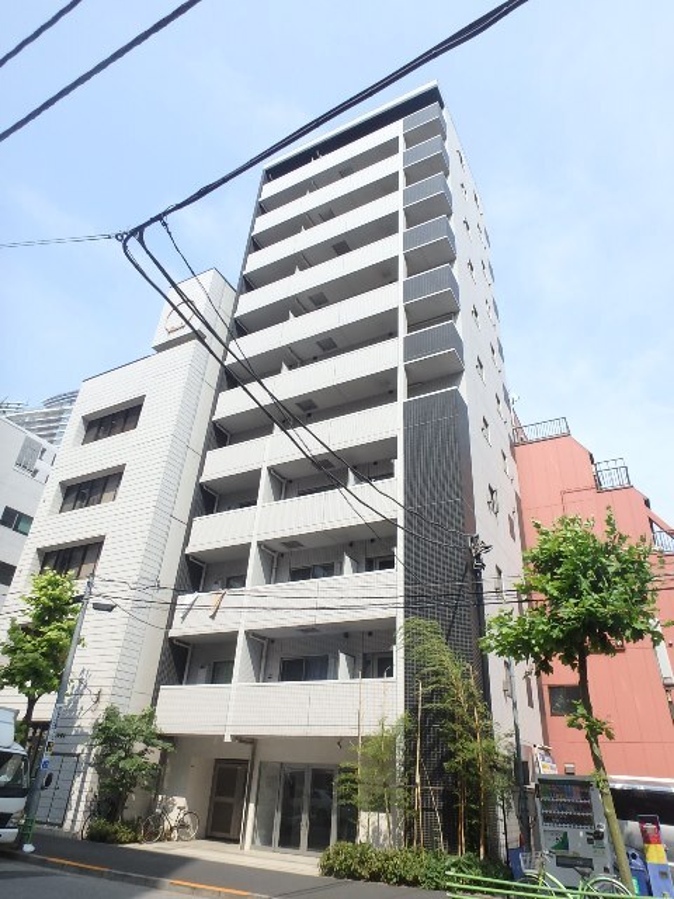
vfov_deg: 79.0
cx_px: 337
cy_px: 450
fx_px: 545
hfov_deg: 63.4
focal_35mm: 21
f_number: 3.5
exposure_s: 1/800
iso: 125
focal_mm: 3.7
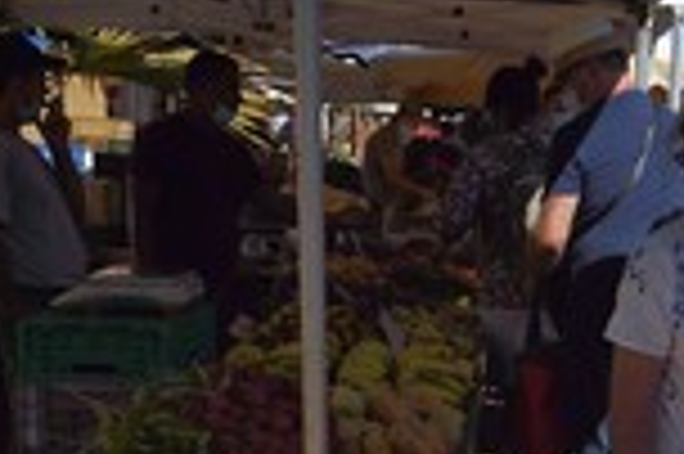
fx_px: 1632
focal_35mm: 86
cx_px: 551
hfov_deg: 23.3
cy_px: 535
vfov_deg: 15.3
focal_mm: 31
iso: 200
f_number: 10
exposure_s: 1/320
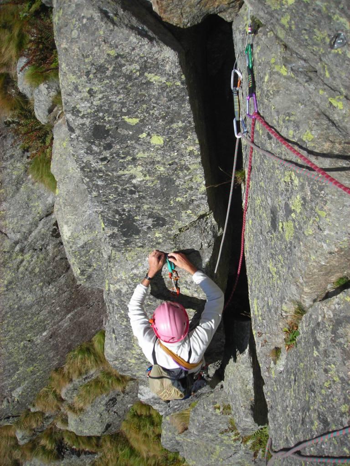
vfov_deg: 49.0
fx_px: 512
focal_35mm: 38
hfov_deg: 37.7
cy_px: 233
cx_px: 175
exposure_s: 1/195
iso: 50
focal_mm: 6.3
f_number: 6.4
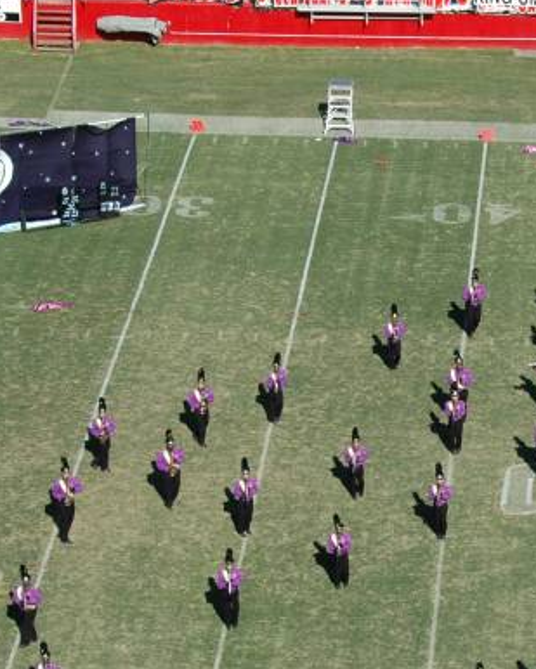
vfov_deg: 10.8
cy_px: 485
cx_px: 602
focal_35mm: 179
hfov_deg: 8.6
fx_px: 3548
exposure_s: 1/400
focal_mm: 48
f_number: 10
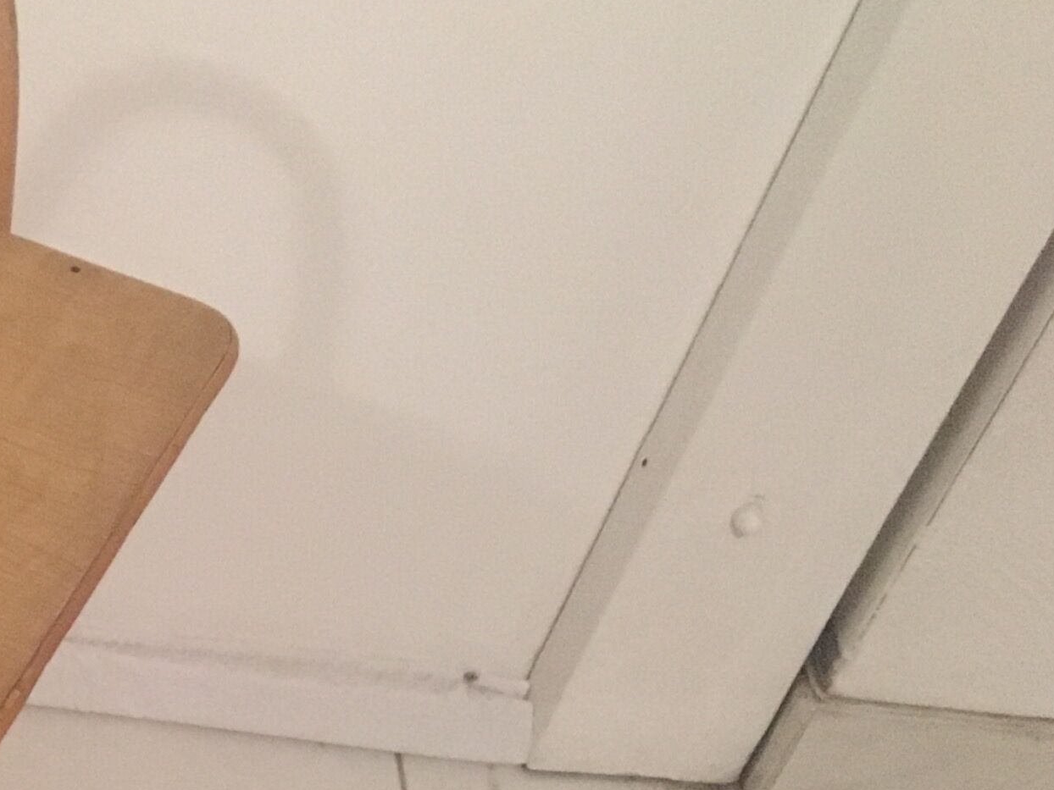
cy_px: 935
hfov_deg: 18.1
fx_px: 2862
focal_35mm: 94
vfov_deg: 15.2
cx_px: -617
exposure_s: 1/17
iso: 500
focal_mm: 4.15
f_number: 2.2
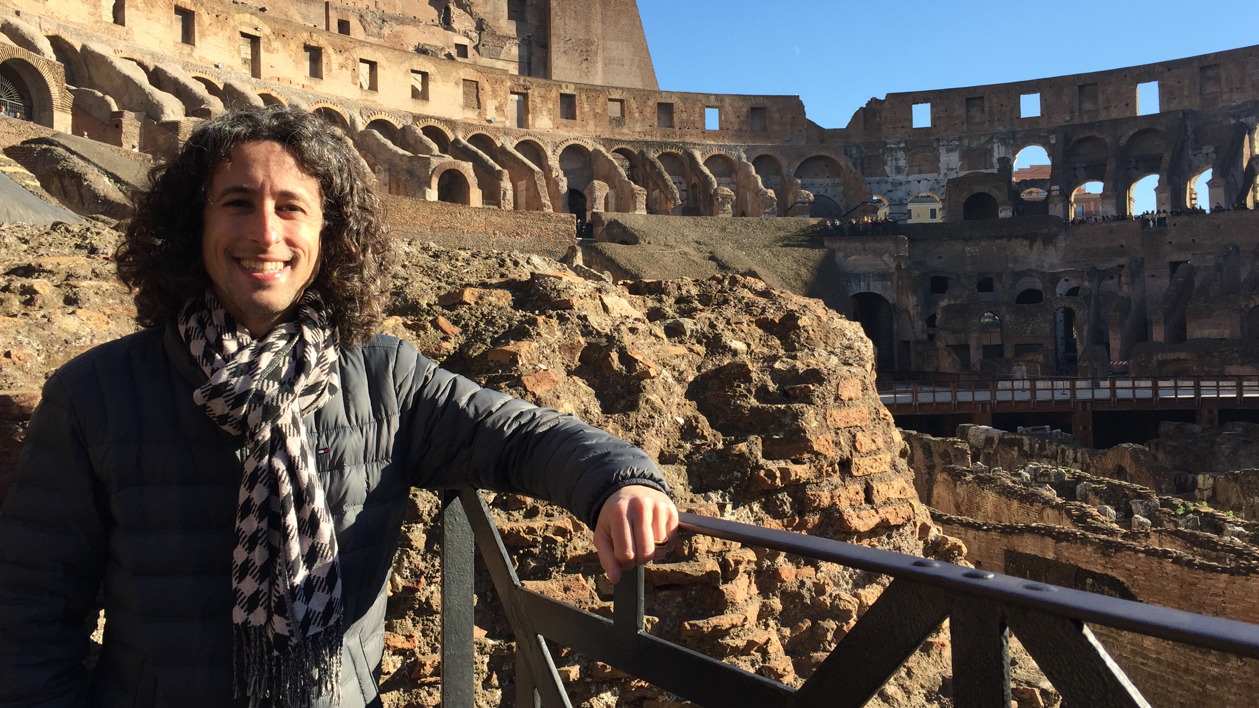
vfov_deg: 36.6
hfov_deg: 61.0
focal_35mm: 32
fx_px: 1068
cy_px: 321
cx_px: 632
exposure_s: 1/1041
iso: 32
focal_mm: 4.15
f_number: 2.2
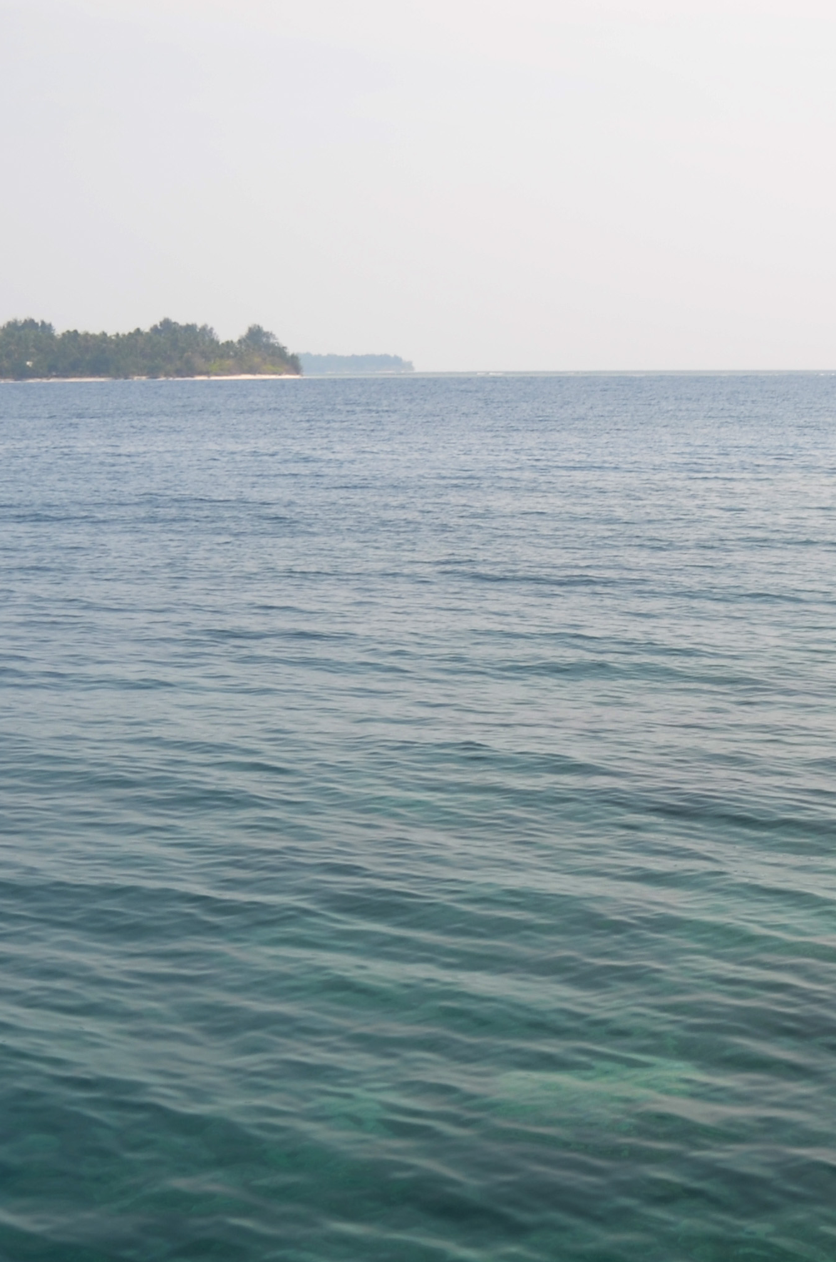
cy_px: 1149
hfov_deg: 20.3
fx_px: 2310
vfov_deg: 29.3
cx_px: 675
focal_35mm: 66
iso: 100
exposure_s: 1/200
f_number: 4
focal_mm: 18
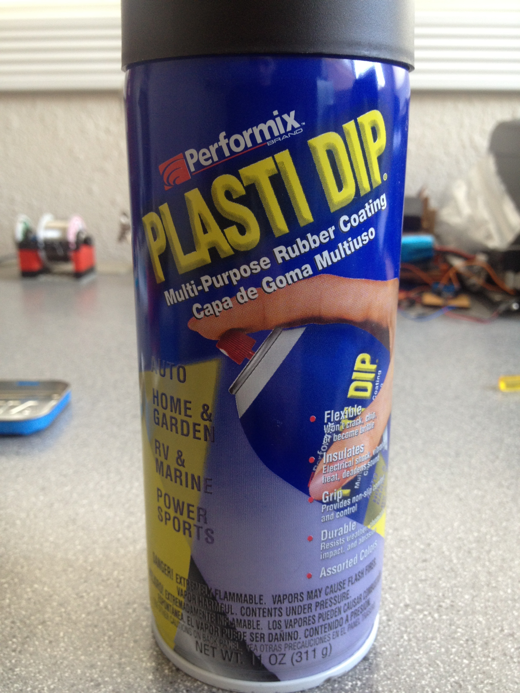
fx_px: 701
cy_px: 346
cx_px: 260
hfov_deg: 40.7
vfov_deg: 52.6
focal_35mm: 35
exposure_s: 1/20
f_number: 2.4
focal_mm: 4.28
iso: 100
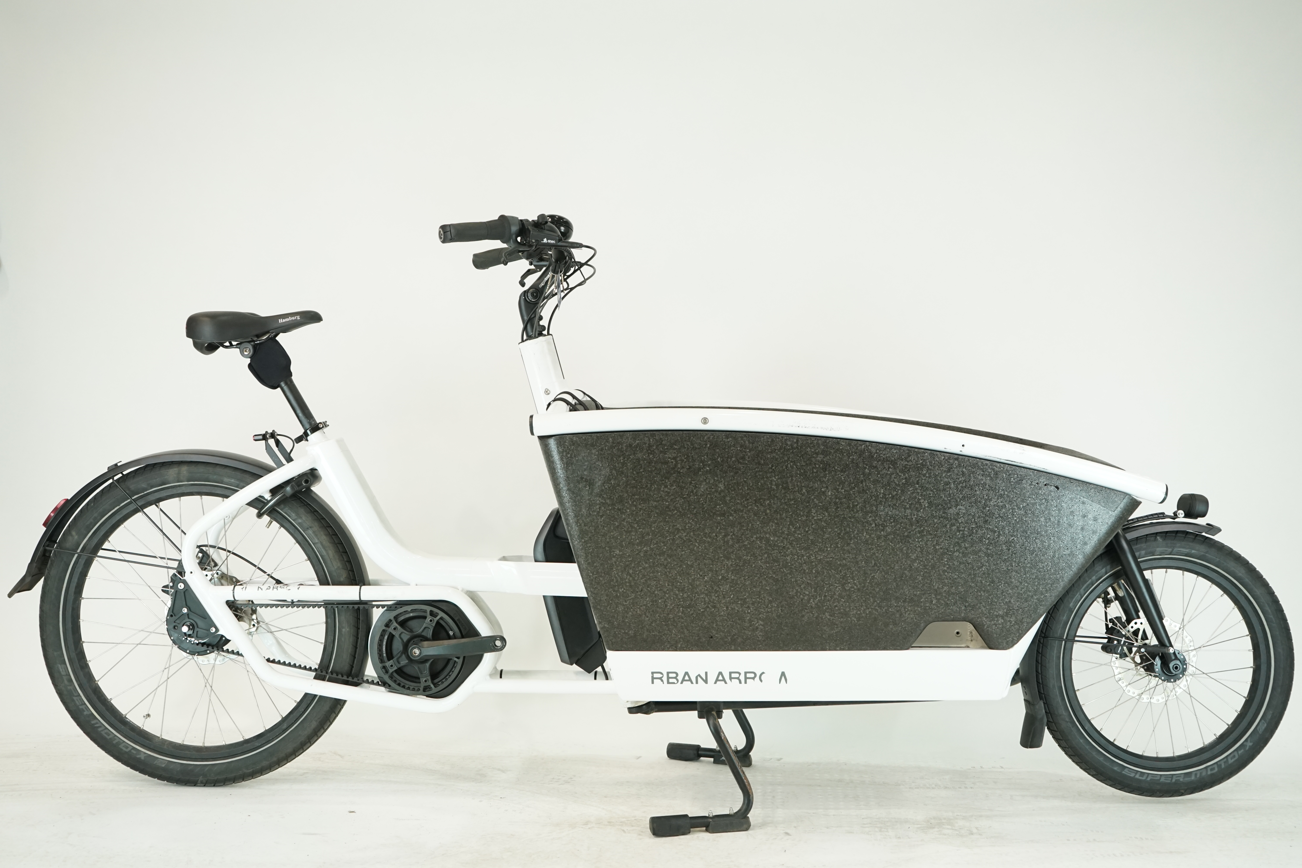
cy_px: 434
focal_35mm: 42
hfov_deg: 46.4
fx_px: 1519
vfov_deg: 31.9
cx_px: 651
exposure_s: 1/200
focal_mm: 42
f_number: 5.6
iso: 1600
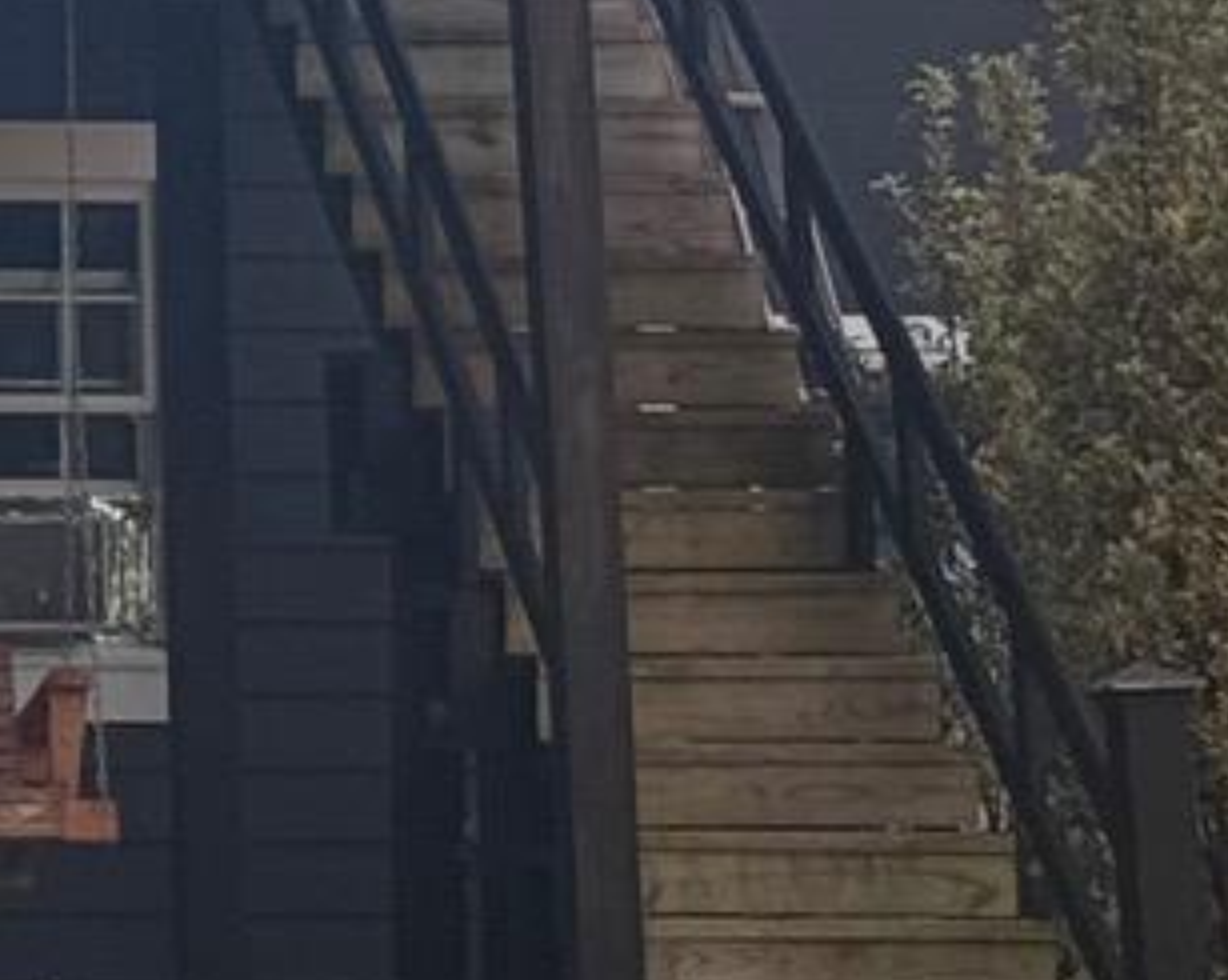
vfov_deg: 4.9
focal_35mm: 313
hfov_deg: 6.0
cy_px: -532
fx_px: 11365
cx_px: -1092
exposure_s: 1/507
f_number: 1.78
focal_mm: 6.76
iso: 64
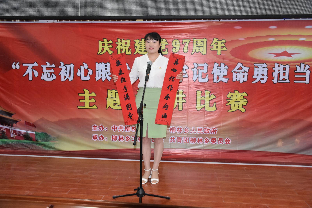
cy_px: 104
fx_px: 299
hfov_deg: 55.1
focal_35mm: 34
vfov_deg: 38.3
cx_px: 156
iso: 1800
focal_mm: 23
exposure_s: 1/60
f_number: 3.8
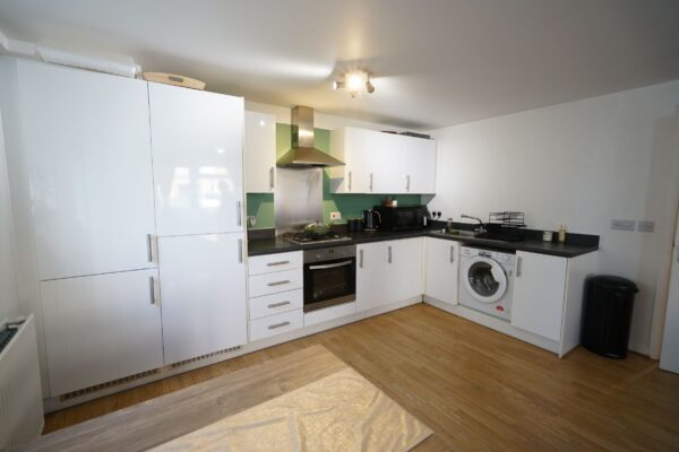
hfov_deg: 96.7
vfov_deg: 73.7
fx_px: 302
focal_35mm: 16
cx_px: 340
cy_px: 226
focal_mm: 16
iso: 400
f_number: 4
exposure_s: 1/40
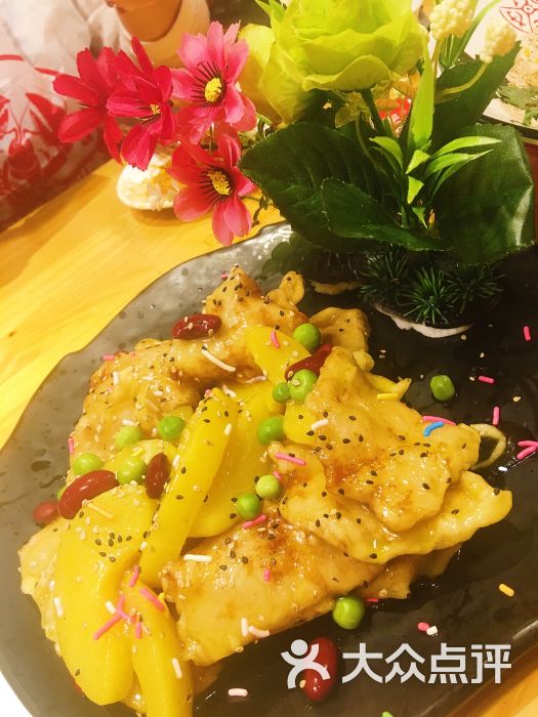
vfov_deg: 61.7
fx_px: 601
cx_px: 269
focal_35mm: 29
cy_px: 358
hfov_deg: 48.2
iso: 64
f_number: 2.2
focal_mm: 4.15
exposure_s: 1/17
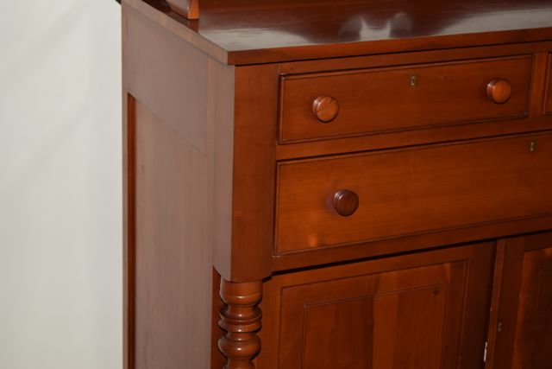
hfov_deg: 24.6
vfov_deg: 16.6
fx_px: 1265
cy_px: 184
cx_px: 276
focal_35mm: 82
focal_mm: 55
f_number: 5.6
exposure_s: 1/125
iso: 400
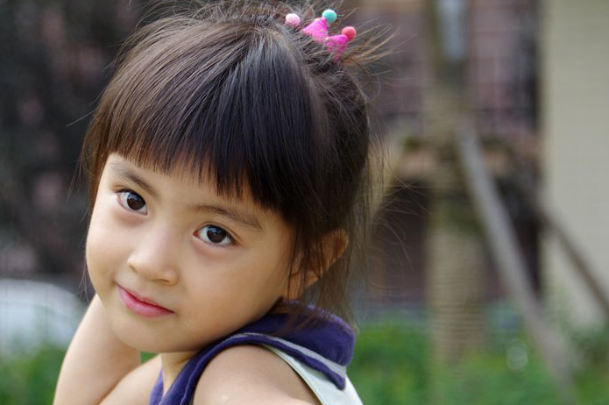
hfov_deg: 8.4
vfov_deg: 5.6
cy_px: 255
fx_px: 4141
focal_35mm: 245
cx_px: 174
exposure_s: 1/125
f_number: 5.6
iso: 100
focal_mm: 88
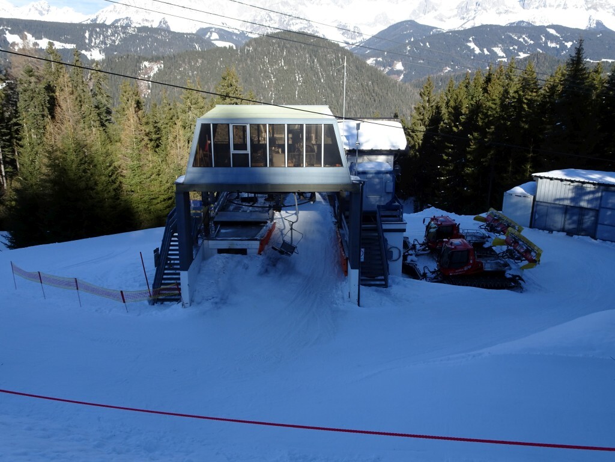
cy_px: 231
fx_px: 515
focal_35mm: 29
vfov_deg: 48.2
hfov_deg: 61.7
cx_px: 308
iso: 80
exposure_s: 1/400
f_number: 3.5
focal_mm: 4.92
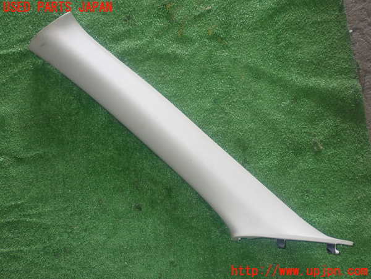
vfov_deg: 35.1
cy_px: 140
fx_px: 439
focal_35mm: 41
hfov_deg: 45.8
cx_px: 186
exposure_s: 1/40
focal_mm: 7.31
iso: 200
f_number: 2.8
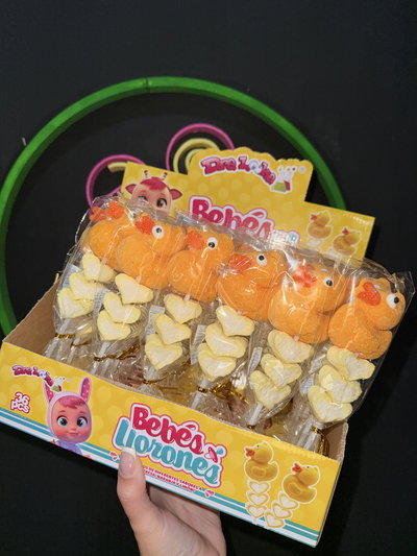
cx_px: 208
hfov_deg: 56.8
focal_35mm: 24
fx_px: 385
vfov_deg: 71.6
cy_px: 278
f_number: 1.78
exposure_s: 1/483
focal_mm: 6.76
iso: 50
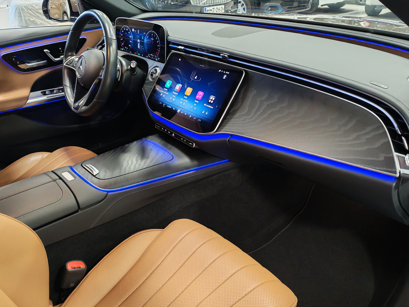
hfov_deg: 58.4
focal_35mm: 31
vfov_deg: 45.4
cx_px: 204
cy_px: 154
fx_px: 366
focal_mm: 6.12
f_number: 1.9
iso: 1600
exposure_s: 1/50
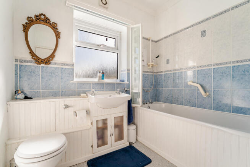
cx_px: 125
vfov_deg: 81.3
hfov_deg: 104.2
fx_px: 97
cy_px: 84
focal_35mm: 14
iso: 320
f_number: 6.3
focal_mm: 14
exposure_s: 1/1000
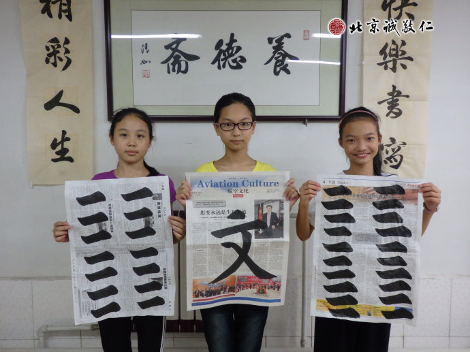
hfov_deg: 60.0
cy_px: 176
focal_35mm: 30
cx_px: 235
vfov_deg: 46.8
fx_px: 407
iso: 500
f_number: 3.3
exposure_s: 1/60
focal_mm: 5.5
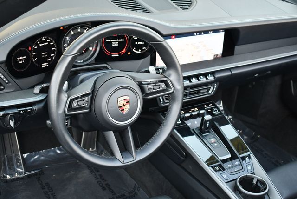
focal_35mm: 56
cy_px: 100
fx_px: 462
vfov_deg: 24.2
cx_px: 148
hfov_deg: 35.6
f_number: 4.2
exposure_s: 1/160
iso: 800
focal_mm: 28
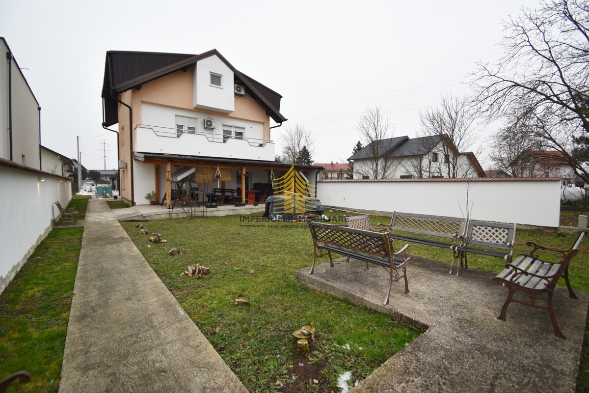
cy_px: 196
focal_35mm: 15
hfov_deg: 100.4
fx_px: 245
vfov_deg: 77.3
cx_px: 294
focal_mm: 10
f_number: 4.5
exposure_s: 1/60
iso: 100
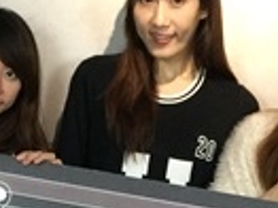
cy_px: 275
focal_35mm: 155
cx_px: 129
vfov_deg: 9.4
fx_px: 1244
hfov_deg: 12.8
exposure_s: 1/15
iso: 80
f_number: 2.2
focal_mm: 4.15
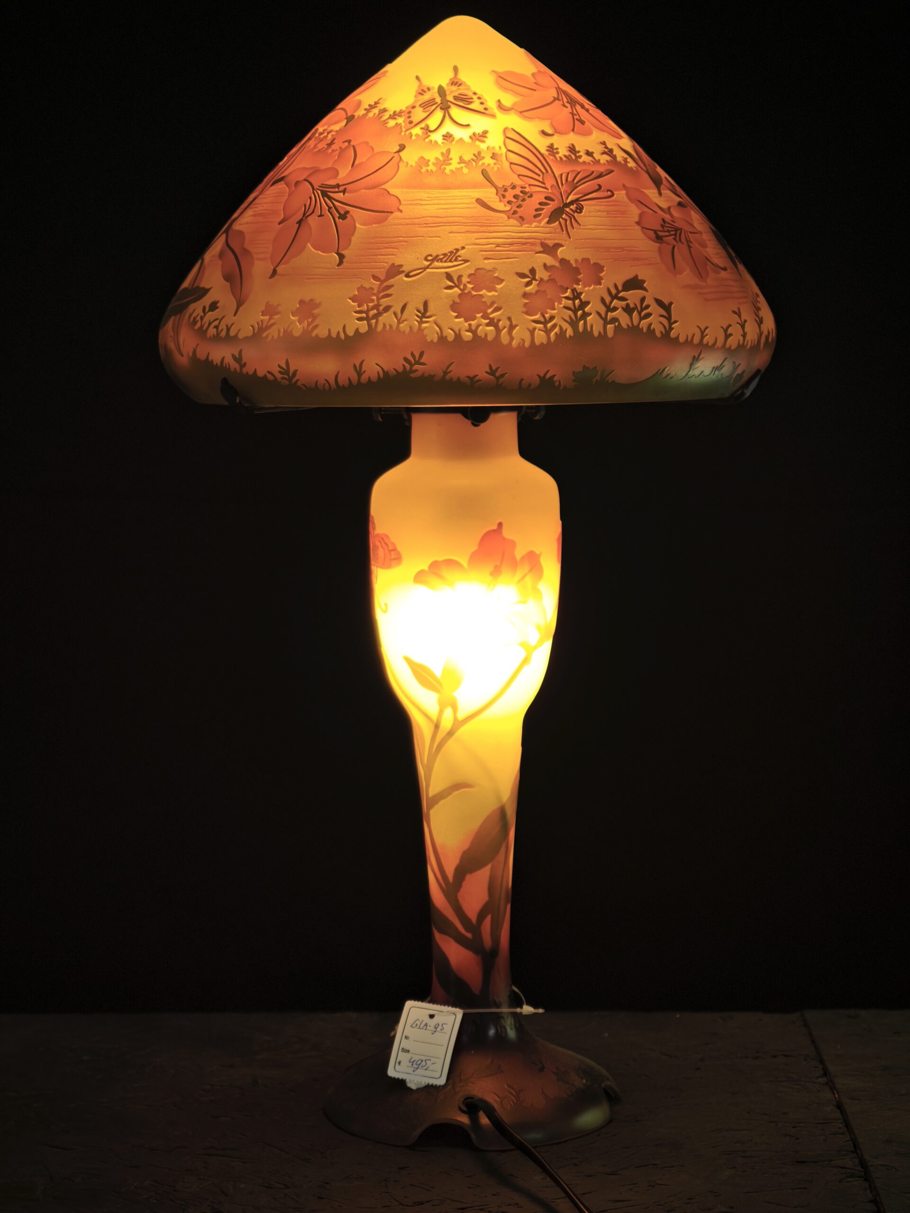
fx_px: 2454
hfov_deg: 21.0
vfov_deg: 27.8
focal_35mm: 70
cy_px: 606
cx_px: 455
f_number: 1.8
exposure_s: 1/100
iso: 80
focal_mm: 11.5
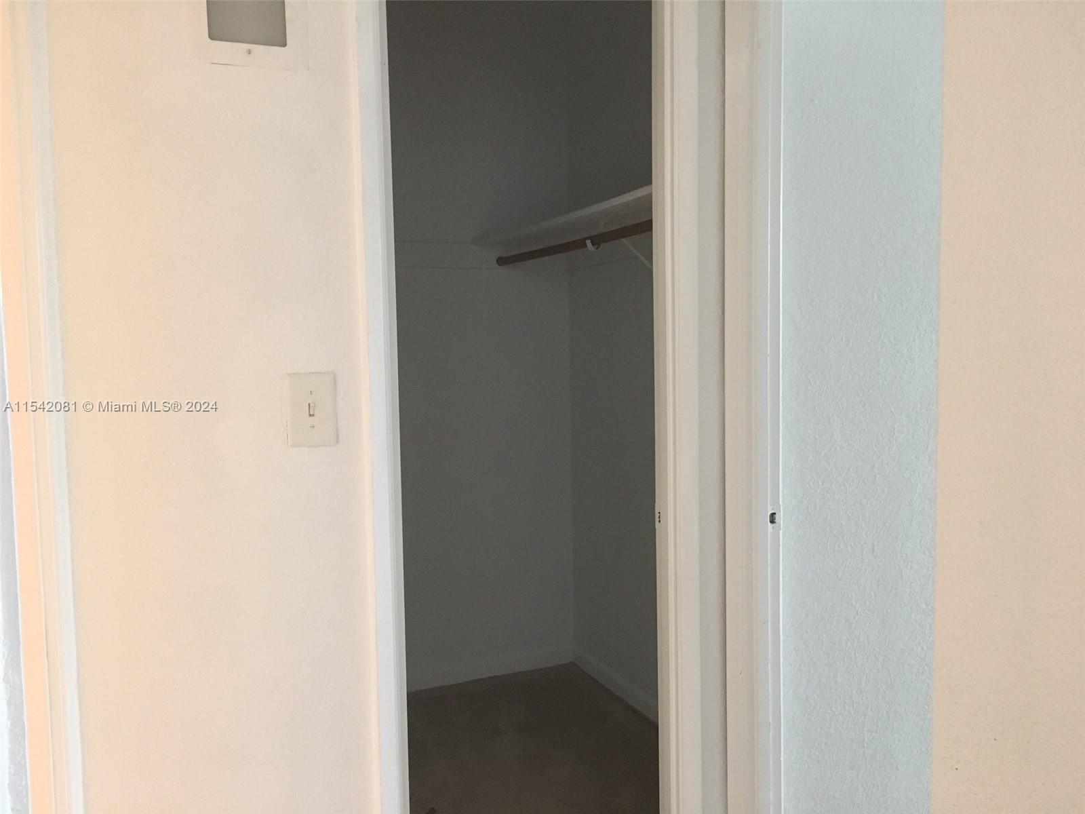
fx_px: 909
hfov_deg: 61.7
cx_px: 542
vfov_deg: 48.2
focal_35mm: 29
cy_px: 407
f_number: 2.2
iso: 200
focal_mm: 4.15
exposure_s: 1/30
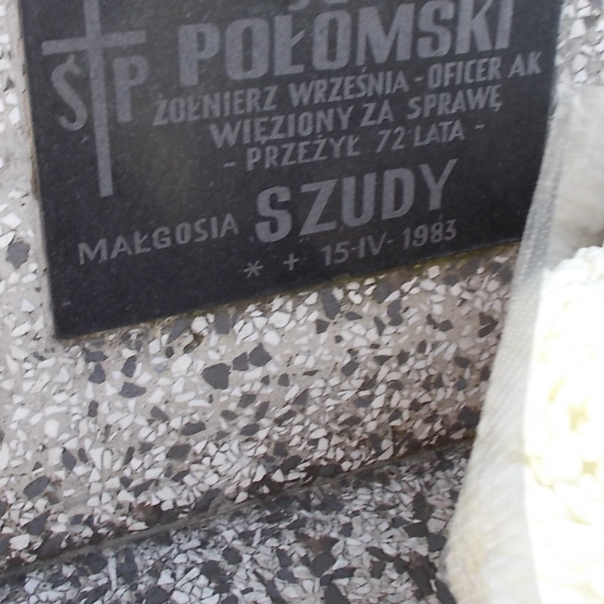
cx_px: 233
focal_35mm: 51
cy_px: 175
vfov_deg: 32.9
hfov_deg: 33.3
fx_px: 1007
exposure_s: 1/80
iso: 80
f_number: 3.4
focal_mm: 5.3
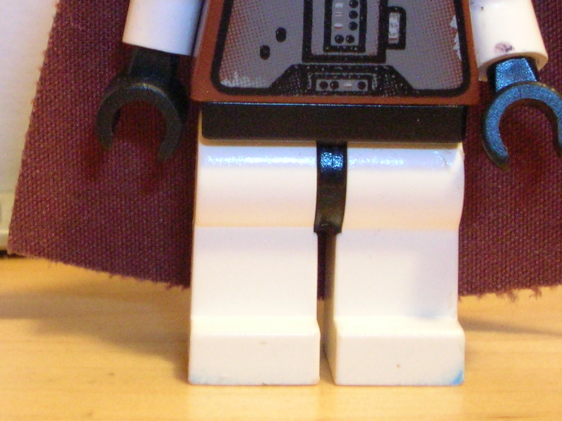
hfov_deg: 23.0
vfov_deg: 17.1
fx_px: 1380
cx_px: 239
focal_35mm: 85
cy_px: 36
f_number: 5.6
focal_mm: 5.8
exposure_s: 1/1.2
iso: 200
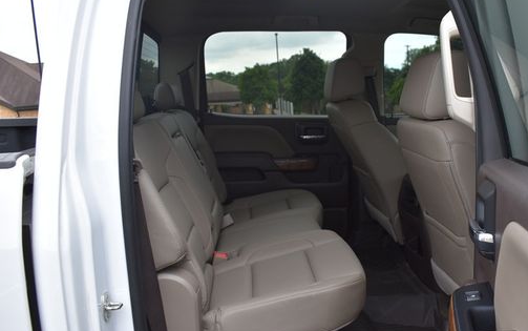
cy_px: 181
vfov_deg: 36.3
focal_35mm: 35
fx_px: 504
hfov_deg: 54.9
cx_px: 319
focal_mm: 18
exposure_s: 1/250
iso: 400
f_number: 4.5
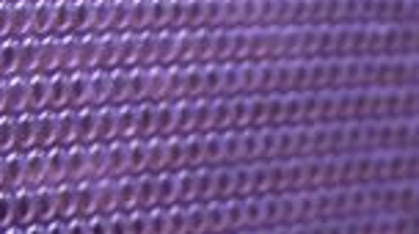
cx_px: 358
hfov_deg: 8.4
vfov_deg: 4.6
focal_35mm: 257
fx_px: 2851
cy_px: 597
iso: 160
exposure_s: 1/15
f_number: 3.4
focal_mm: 9.4
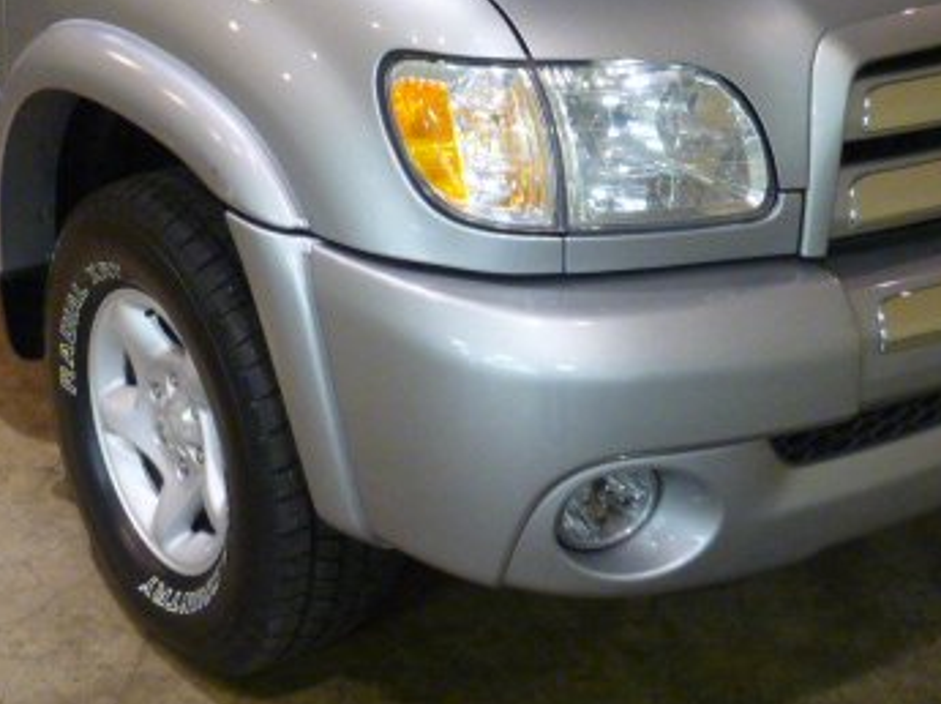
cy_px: 115
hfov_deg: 36.8
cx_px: 425
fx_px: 1412
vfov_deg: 27.3
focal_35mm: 52
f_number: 3.3
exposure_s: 1/25
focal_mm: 4.9
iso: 400
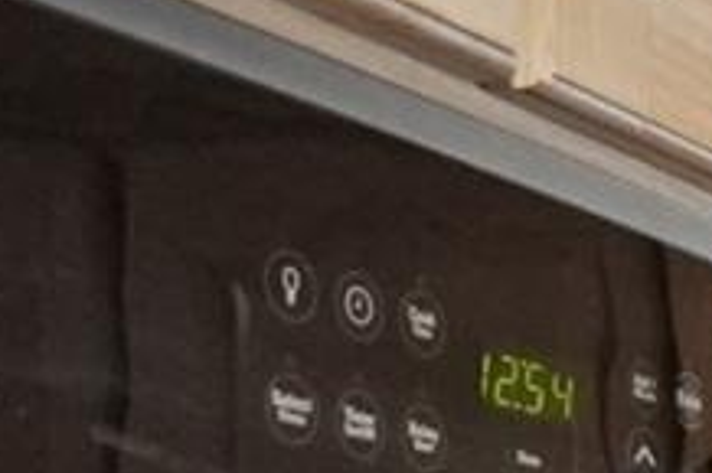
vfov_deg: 11.5
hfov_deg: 10.8
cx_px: 2224
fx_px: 2174
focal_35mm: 110
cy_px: 858
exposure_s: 1/30
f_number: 8
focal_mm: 10
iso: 500
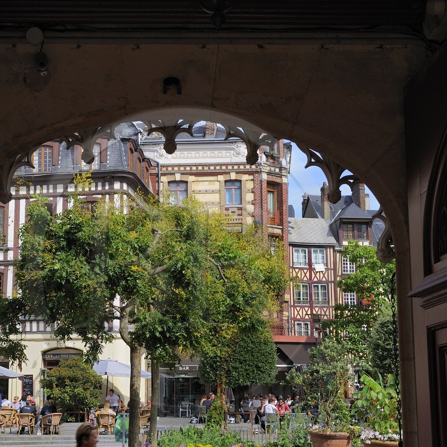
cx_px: 182
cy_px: 267
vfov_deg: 27.7
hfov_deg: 27.7
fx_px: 906
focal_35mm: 62
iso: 200
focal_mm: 40
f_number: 10
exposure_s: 1/160
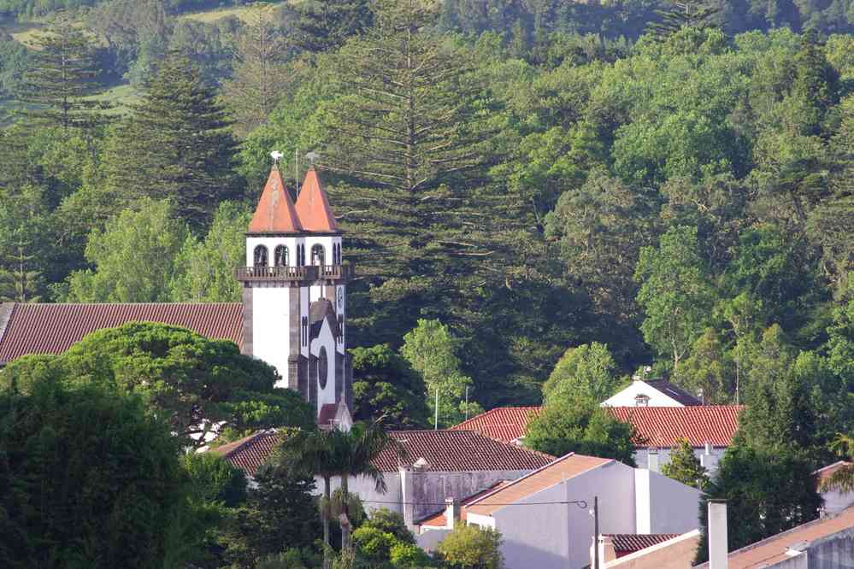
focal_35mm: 345
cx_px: 427
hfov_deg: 6.0
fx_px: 8184
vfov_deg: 4.0
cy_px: 284
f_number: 8
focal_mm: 230
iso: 1600
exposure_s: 1/250
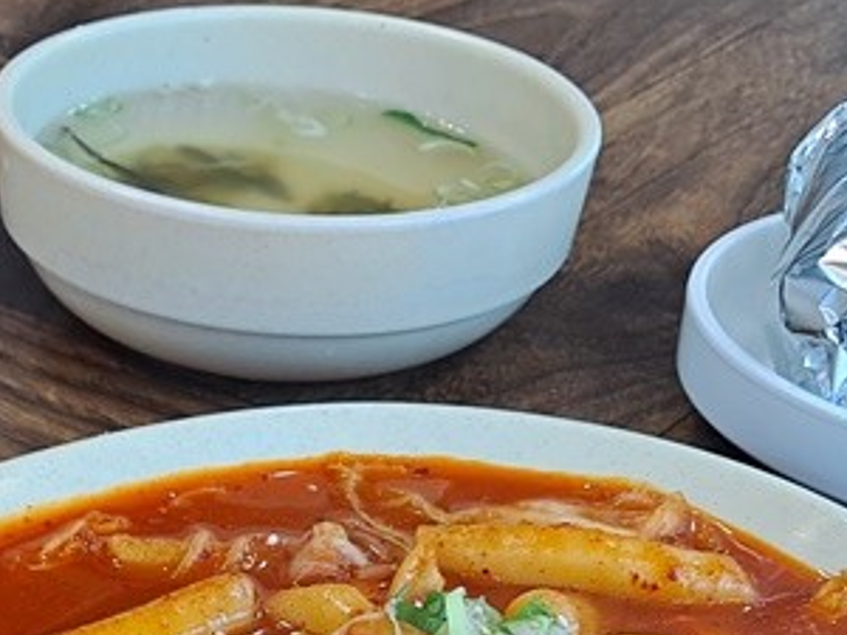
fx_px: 1957
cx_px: 99
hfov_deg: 23.8
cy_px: 852
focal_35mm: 80
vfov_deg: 17.2
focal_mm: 5.23
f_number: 1.8
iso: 64
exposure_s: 1/60
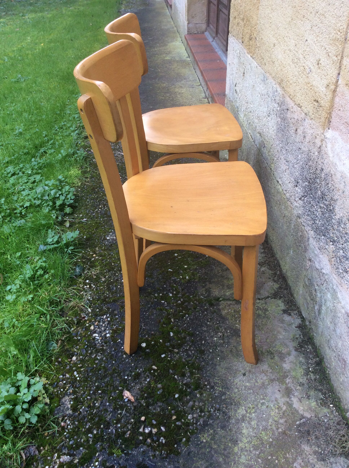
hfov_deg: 44.1
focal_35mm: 32
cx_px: 174
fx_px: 431
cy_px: 234
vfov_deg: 56.9
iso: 64
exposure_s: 1/100
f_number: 2.4
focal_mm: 3.3
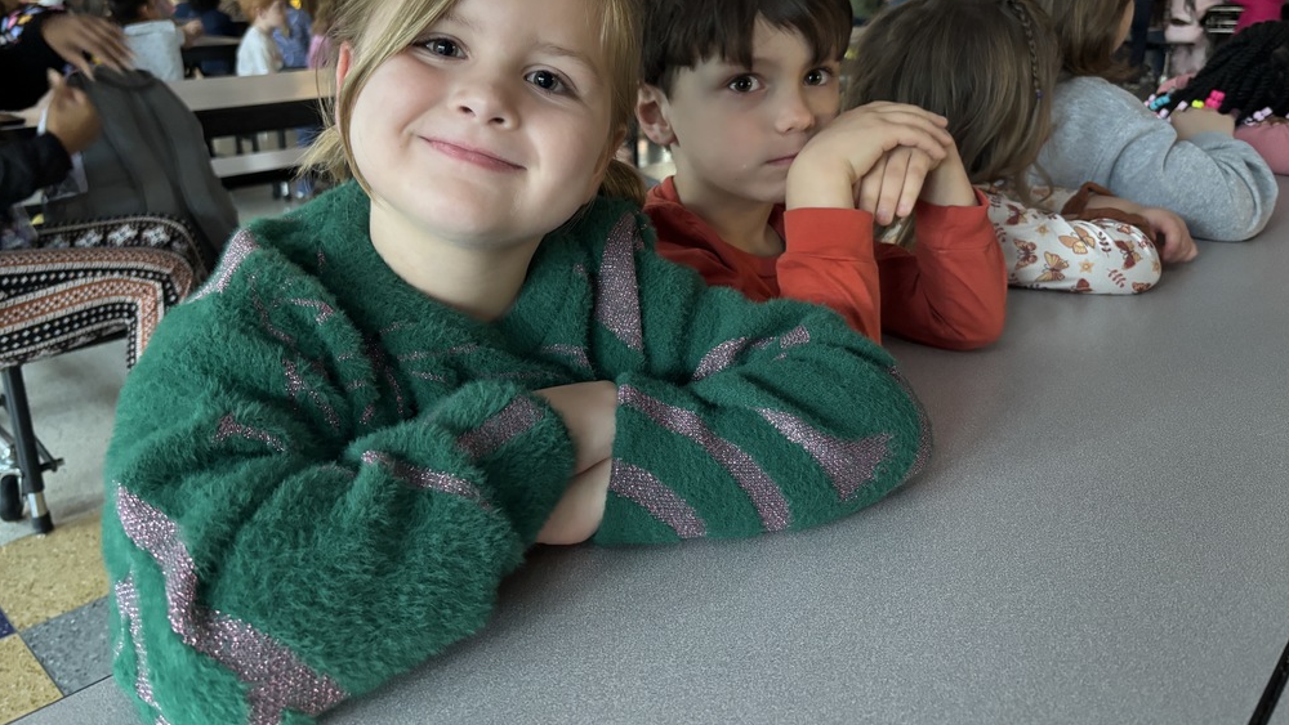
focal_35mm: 29
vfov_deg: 39.8
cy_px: 252
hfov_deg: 66.1
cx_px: 644
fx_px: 991
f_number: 1.6
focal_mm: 5.96
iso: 500
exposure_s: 1/60
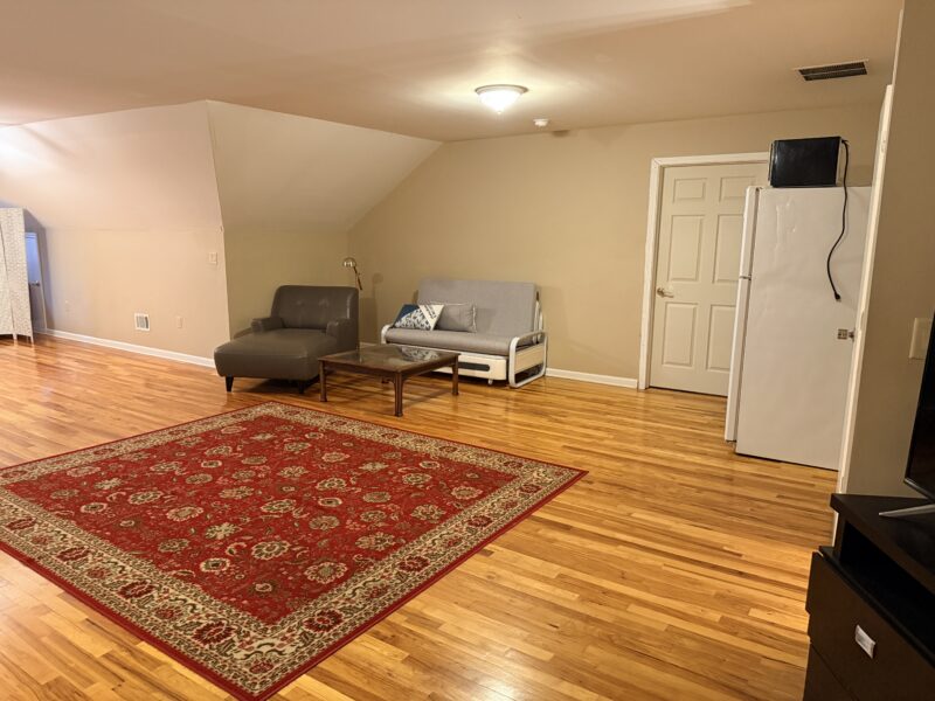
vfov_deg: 56.8
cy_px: 350
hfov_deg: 71.6
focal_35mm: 24
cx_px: 468
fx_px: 648
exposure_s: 1/40
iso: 800
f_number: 1.78
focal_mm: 6.76
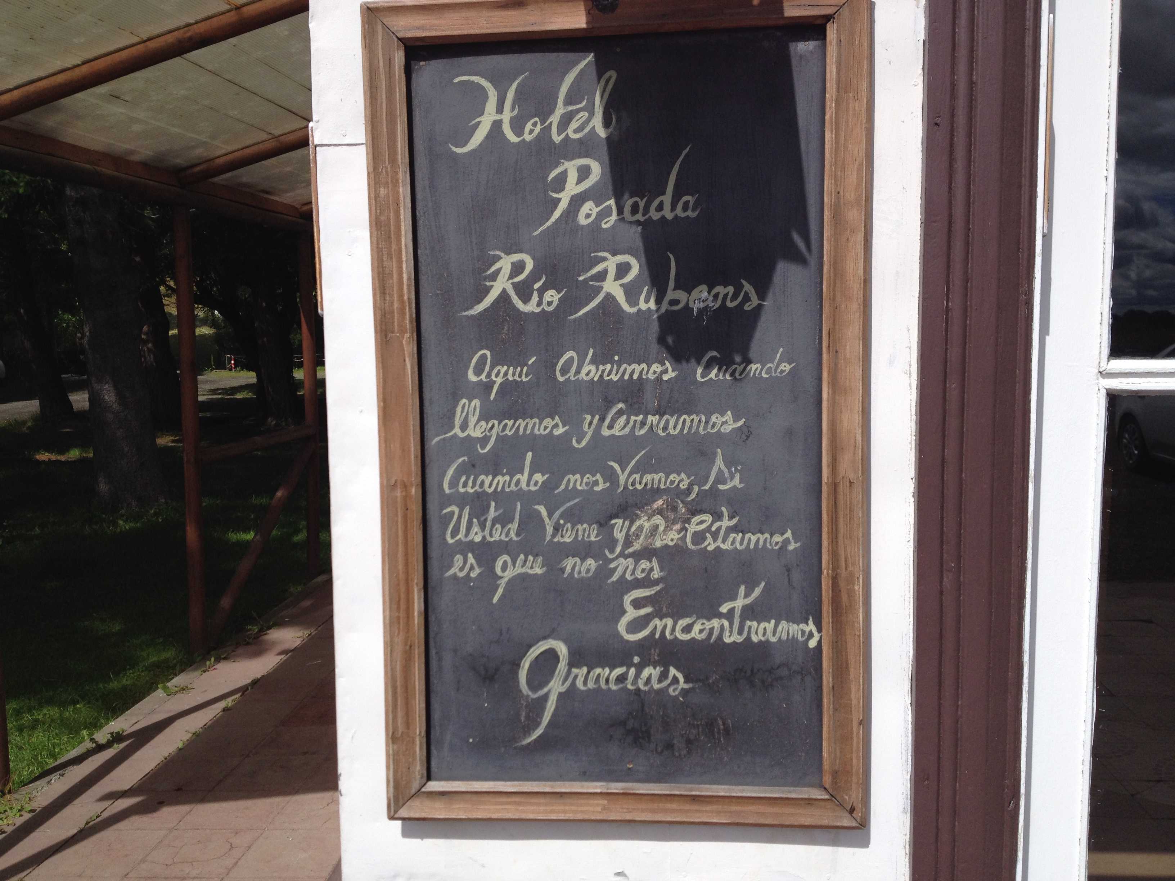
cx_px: 588
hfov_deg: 52.6
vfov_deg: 40.7
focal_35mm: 35
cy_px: 440
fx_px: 1188
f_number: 2.4
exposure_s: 1/2404
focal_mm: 4.28
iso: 50
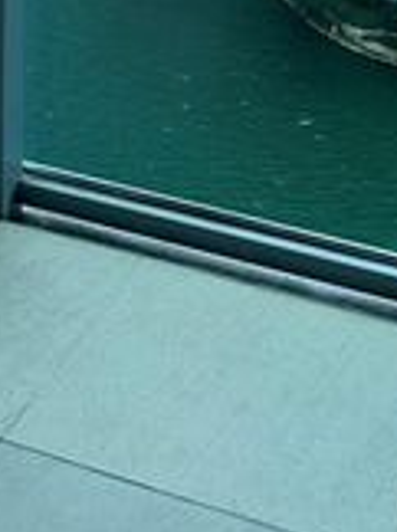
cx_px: 217
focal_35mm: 99
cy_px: -406
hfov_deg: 14.9
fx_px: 1518
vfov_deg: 16.7
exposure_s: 1/4762
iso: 80
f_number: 1.78
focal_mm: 6.86
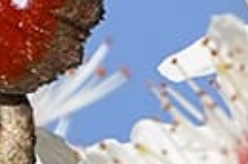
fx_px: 15902
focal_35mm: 2314
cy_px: 89
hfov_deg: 0.9
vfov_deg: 0.6
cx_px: 15
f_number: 5.6
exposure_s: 1/2000
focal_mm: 300
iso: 400
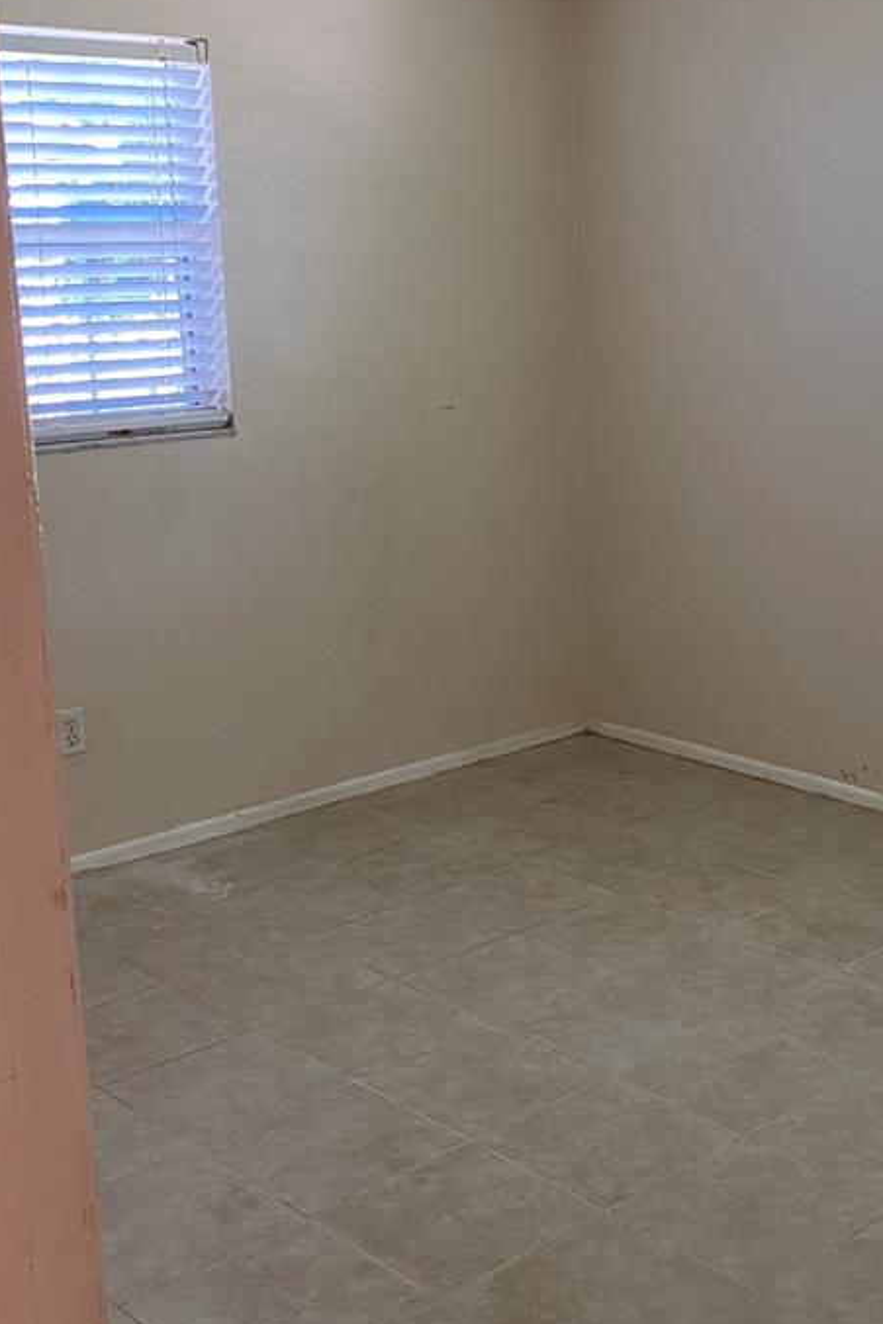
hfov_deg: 27.7
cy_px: 644
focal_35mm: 48
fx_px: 1765
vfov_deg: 41.1
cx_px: 654
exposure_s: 1/62
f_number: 1.8
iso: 125
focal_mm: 4.25
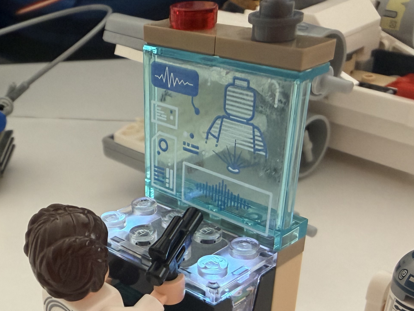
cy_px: 310
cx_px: 145
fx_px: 598
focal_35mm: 50
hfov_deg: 37.8
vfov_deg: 27.5
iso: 250
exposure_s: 1/121
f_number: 2.2
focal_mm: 2.22
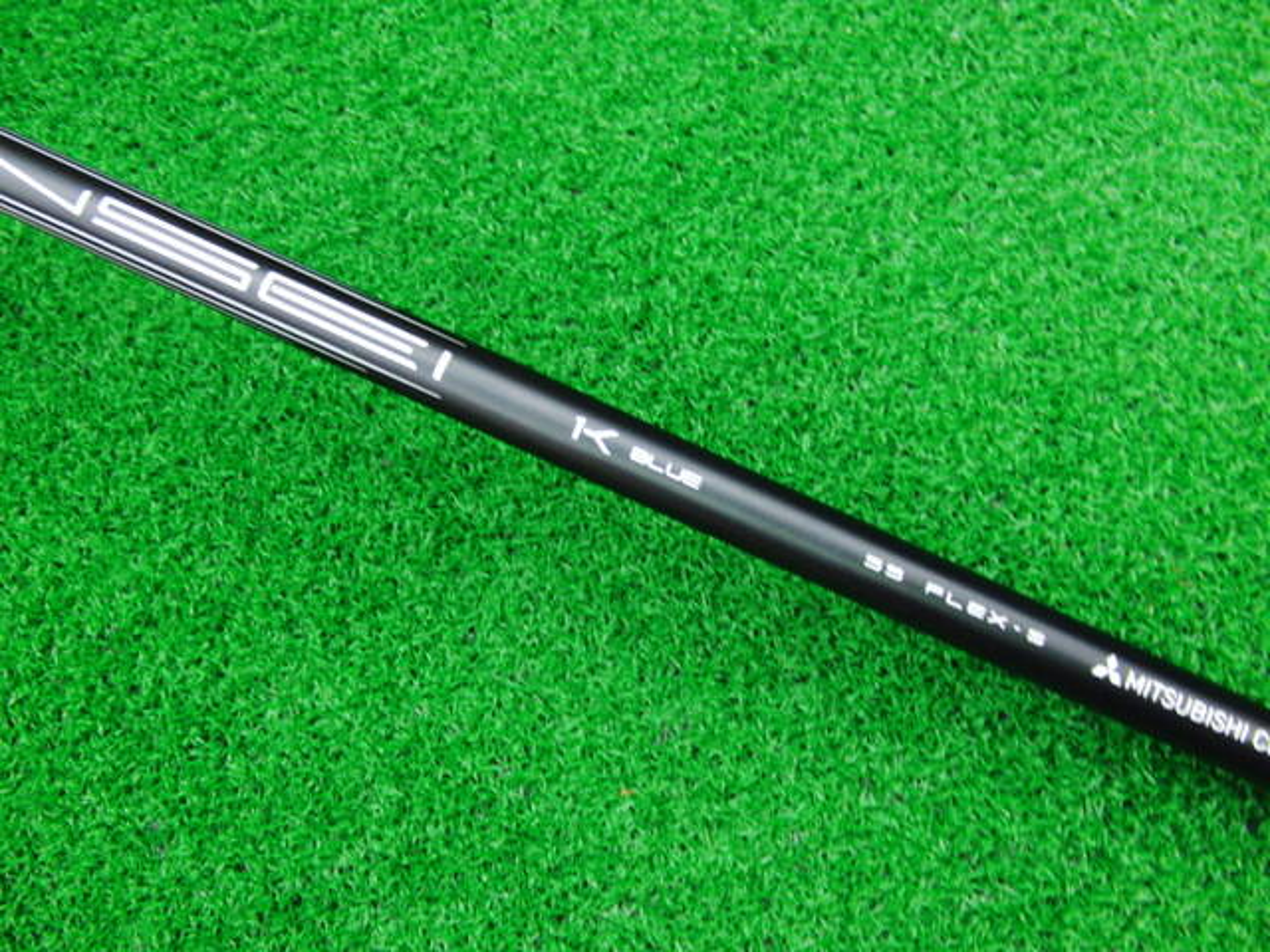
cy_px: 476
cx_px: 635
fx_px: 1357
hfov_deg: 50.1
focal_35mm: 37
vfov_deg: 38.7
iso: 400
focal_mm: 6.42
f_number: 3.6
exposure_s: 1/20
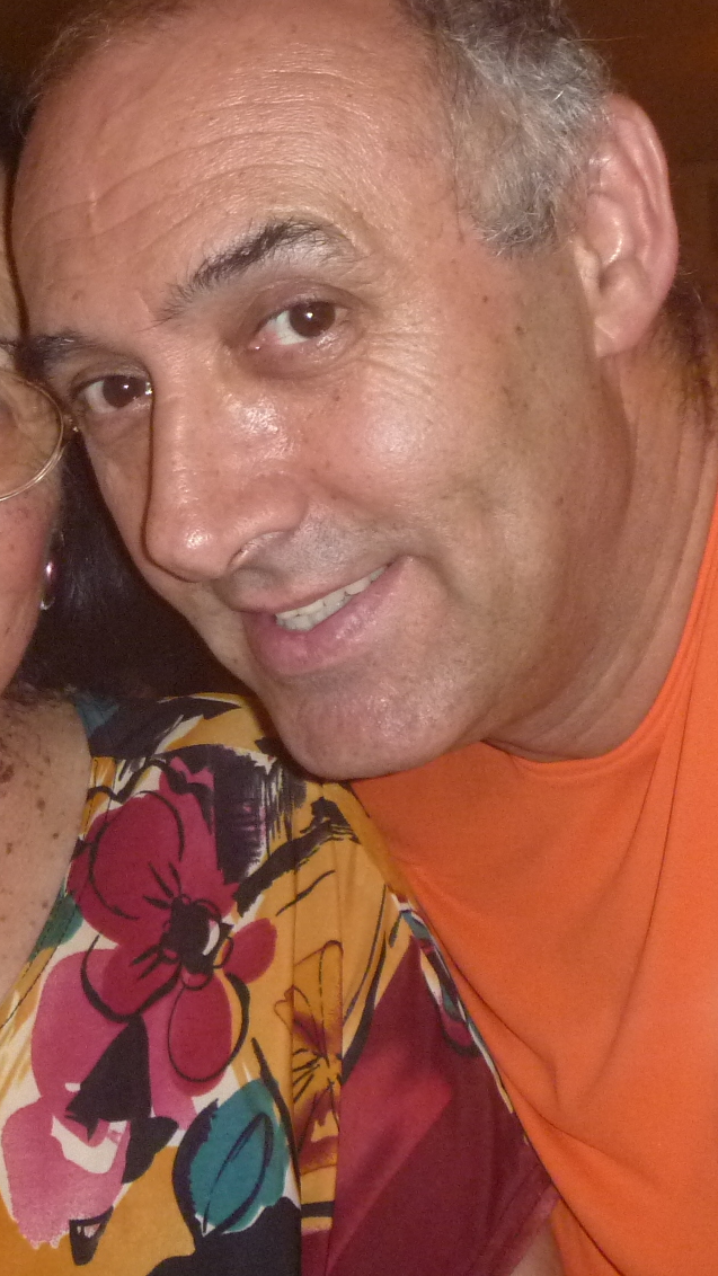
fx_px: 2335
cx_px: 3
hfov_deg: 17.1
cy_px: 498
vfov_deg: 30.5
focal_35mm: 69
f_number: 3.5
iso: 320
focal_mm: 6.3
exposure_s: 1/30
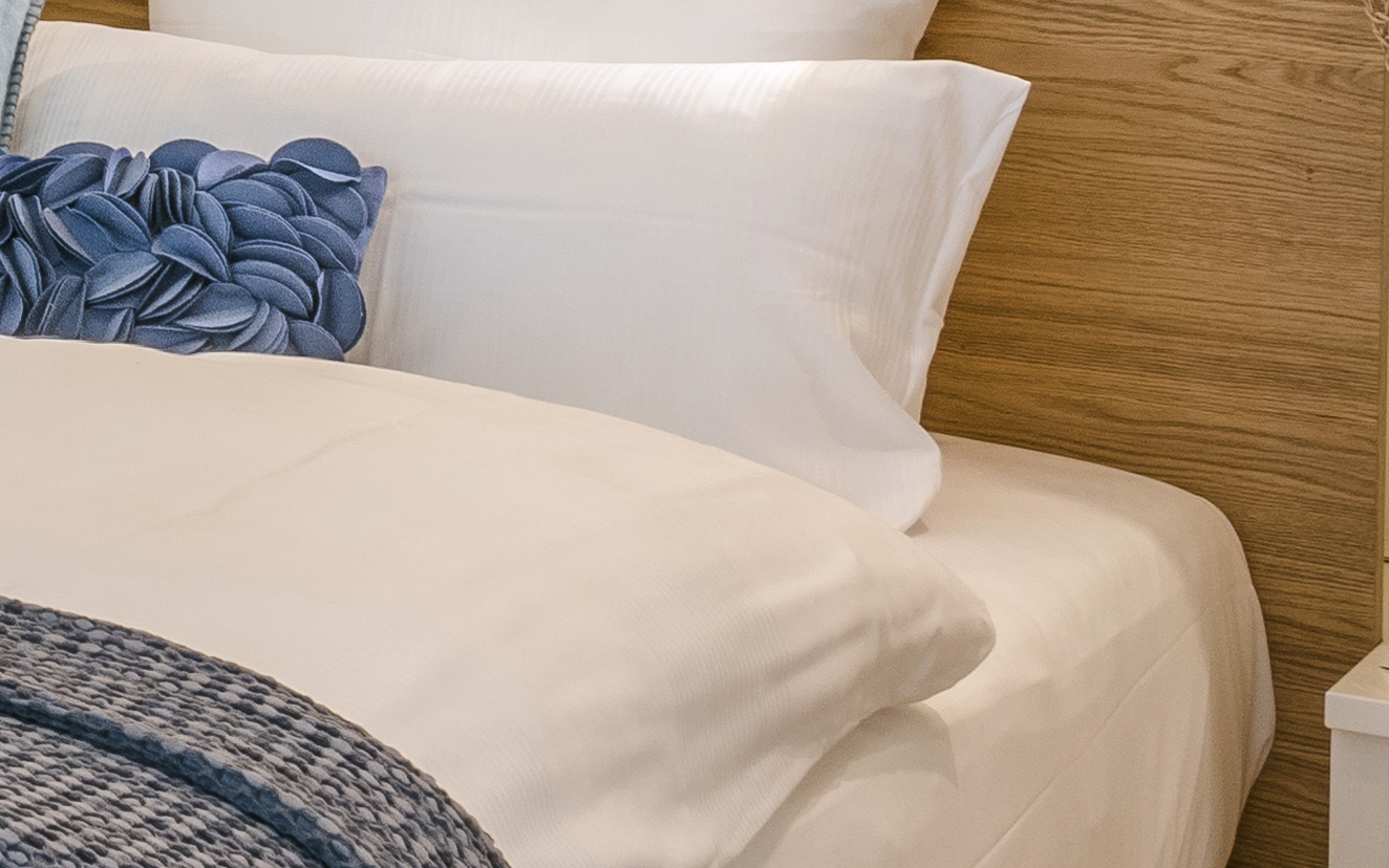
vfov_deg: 12.5
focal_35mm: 102
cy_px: -192
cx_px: -1460
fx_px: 3862
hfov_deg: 15.7
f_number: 13
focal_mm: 18
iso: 160
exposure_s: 1/2
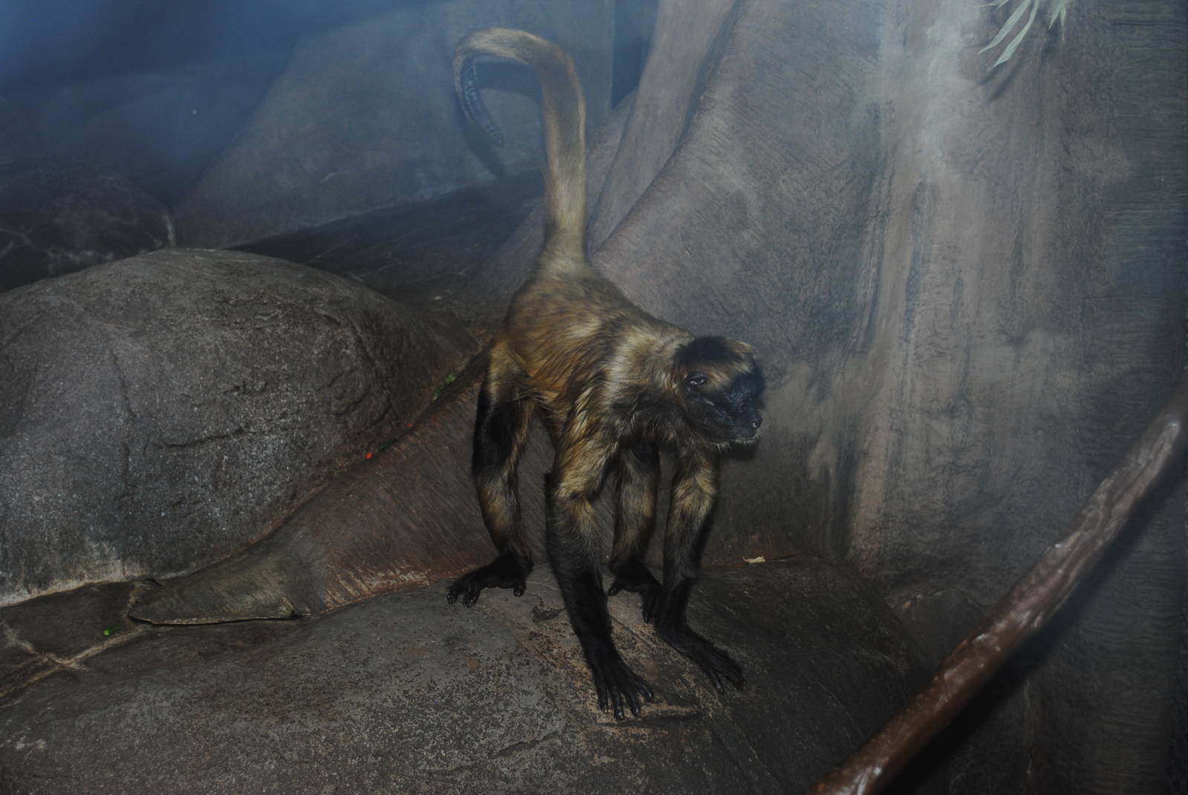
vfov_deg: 28.2
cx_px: 594
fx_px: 1586
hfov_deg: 41.1
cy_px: 398
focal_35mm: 48
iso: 200
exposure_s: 1/60
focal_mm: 32
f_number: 4.8
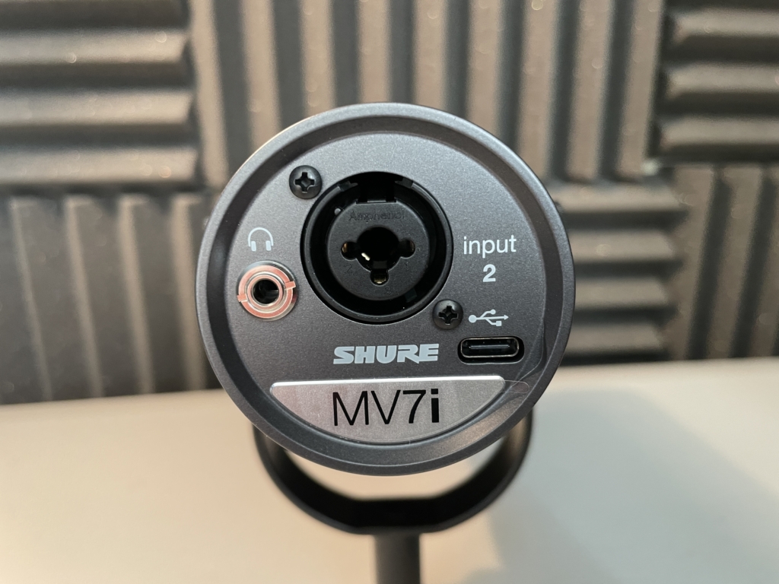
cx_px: 390
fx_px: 585
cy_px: 292
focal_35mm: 26
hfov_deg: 67.3
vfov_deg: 53.1
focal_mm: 4.2
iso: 200
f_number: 1.6
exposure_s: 1/50
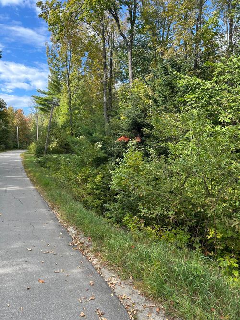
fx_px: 240
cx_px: 120
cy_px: 160
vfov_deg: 67.3
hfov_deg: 53.0
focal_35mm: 26
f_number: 1.5
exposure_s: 1/880
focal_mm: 5.7
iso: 50
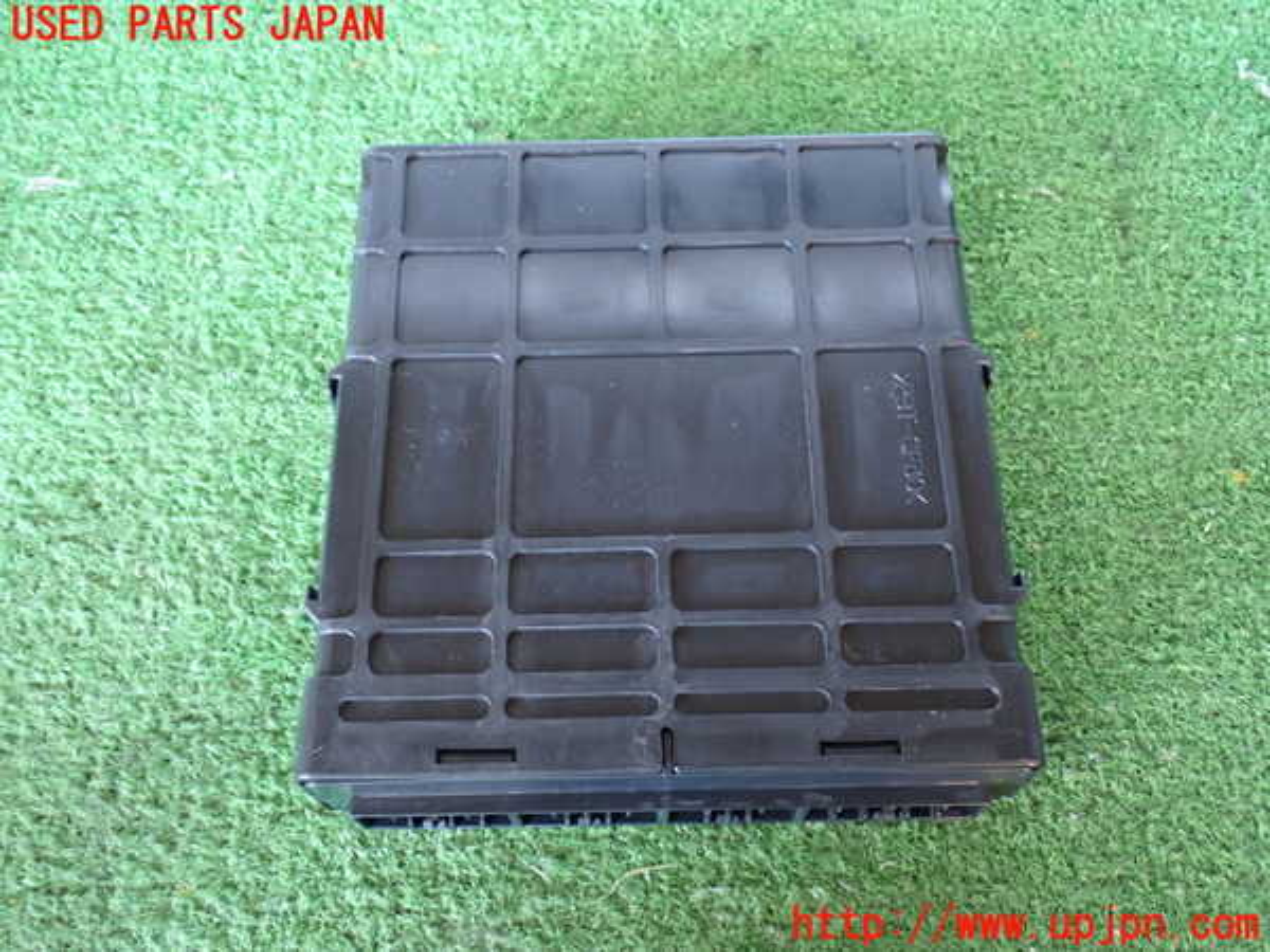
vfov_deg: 39.7
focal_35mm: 36
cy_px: 476
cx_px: 635
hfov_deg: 51.4
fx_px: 1321
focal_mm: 6.37
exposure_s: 1/40
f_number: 2.5
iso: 640
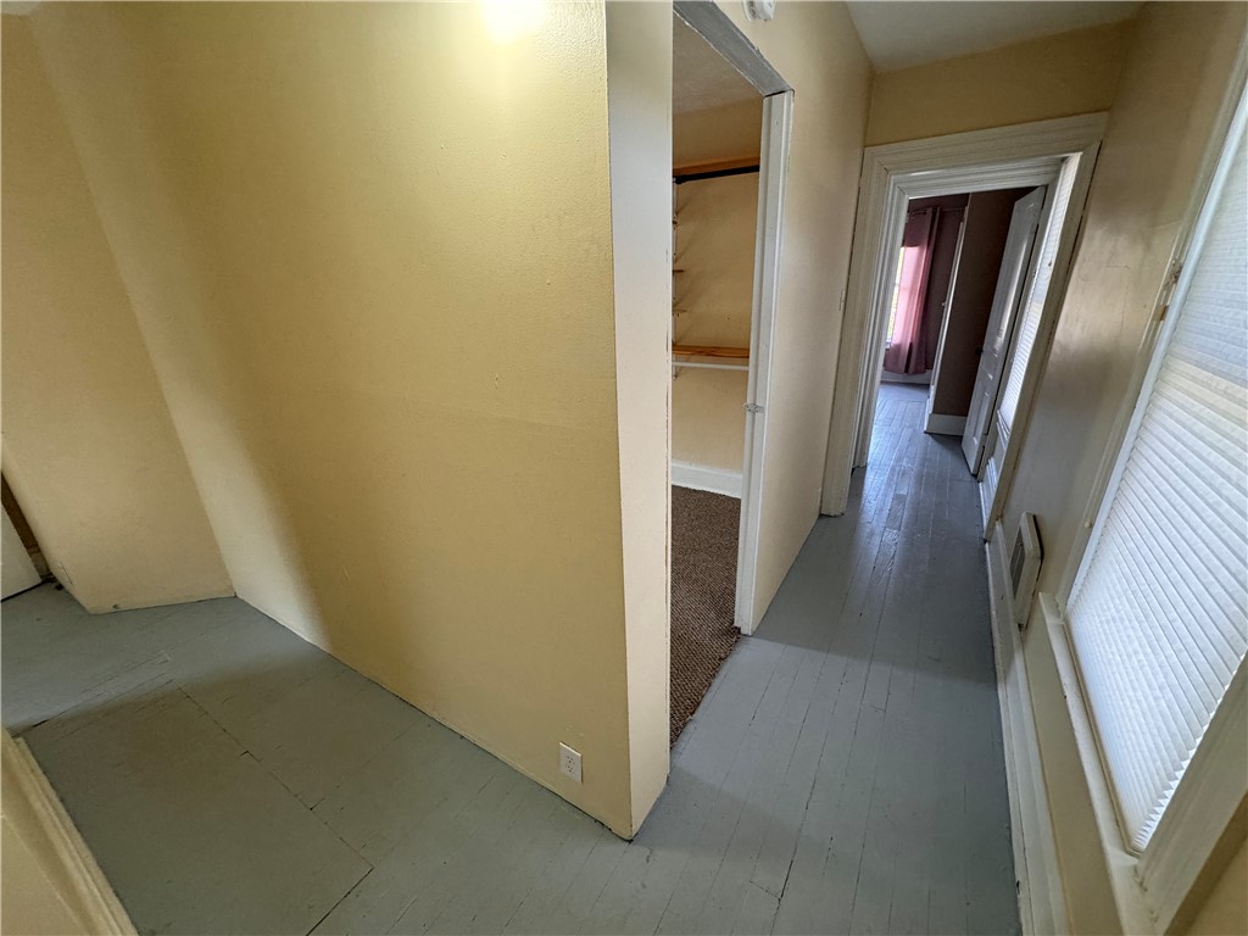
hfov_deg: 102.1
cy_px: 468
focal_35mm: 14
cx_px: 624
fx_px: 505
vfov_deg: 85.7
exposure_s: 1/120
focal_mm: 2.22
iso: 250
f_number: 2.2
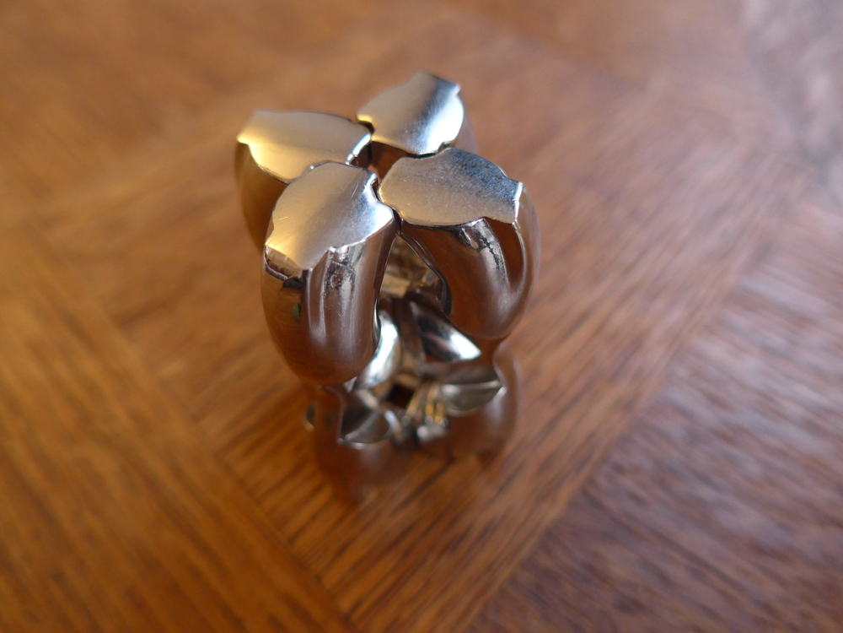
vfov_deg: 48.2
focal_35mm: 29
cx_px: 422
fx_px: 706
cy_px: 316
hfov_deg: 61.7
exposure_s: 1/20
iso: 400
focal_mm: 6
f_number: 2
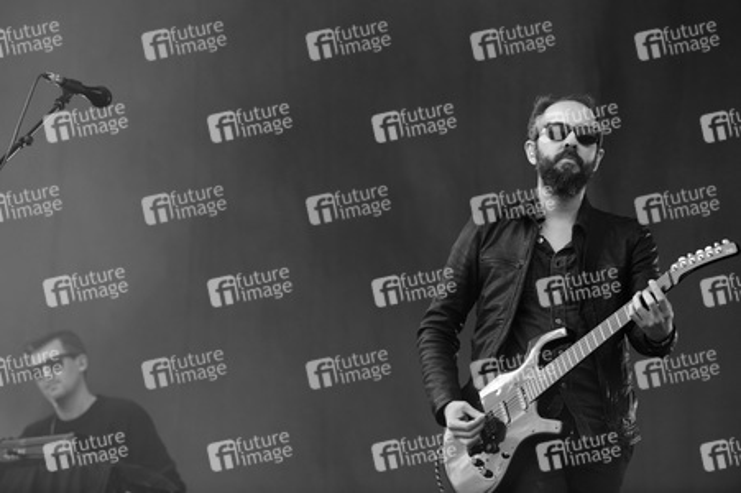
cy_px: 246
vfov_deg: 9.1
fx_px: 3085
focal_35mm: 150
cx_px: 370
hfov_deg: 13.7
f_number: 4.5
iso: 160
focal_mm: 150
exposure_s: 1/320
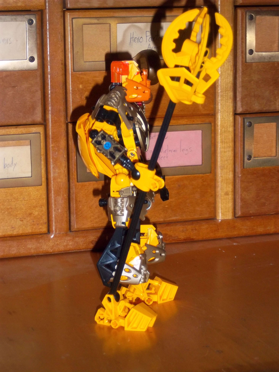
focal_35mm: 102
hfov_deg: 14.5
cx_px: 140
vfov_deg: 19.3
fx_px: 1096
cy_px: 186
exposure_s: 1/50
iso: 160
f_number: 4.85
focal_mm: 18.27
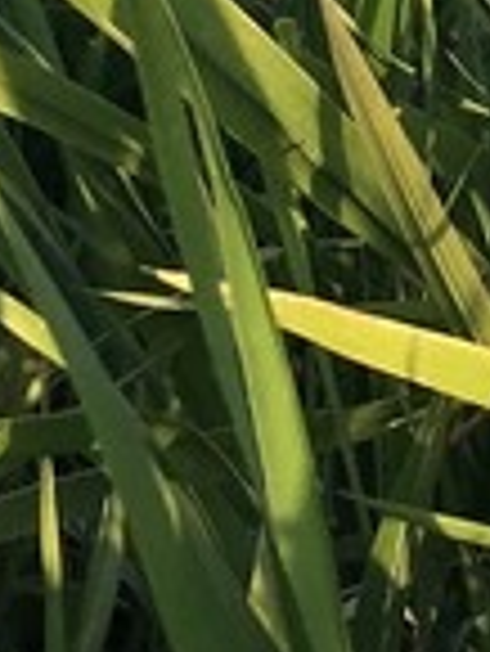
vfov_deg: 9.9
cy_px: -823
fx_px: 3392
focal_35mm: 180
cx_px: 807
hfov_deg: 8.0
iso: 32
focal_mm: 4.15
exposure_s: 1/659
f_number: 2.2
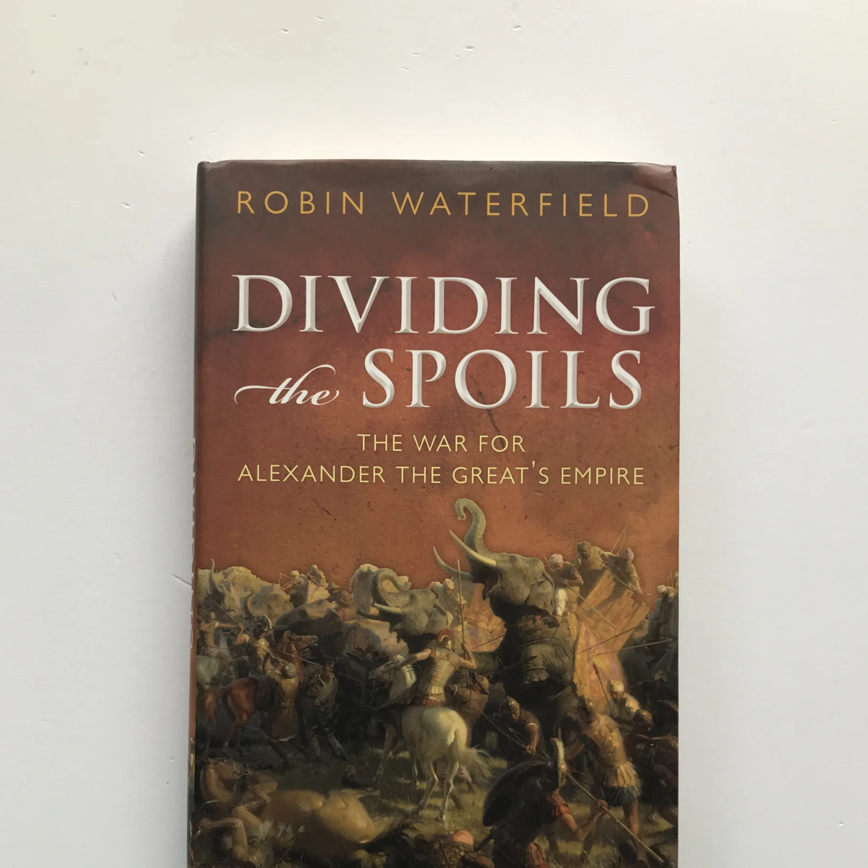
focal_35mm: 34
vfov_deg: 47.8
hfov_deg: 48.4
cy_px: 565
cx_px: 429
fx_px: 965
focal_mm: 3.99
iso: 25
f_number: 1.8
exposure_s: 1/50
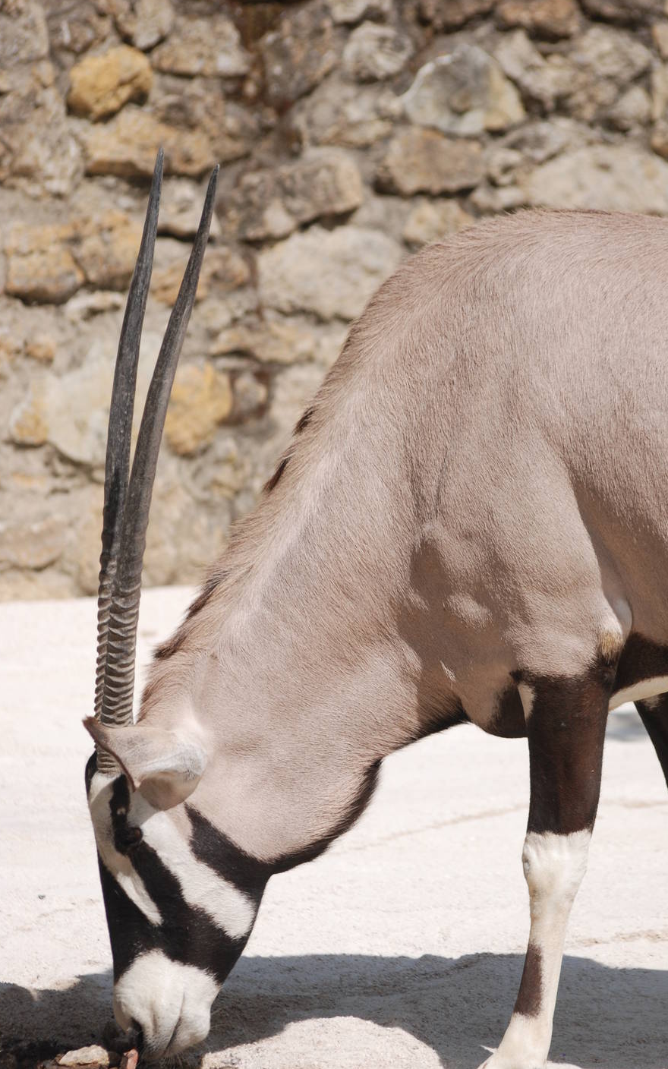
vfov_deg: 8.0
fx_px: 7602
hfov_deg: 5.0
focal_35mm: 261
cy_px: 598
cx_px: 377
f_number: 5
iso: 200
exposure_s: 1/1600
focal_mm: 150
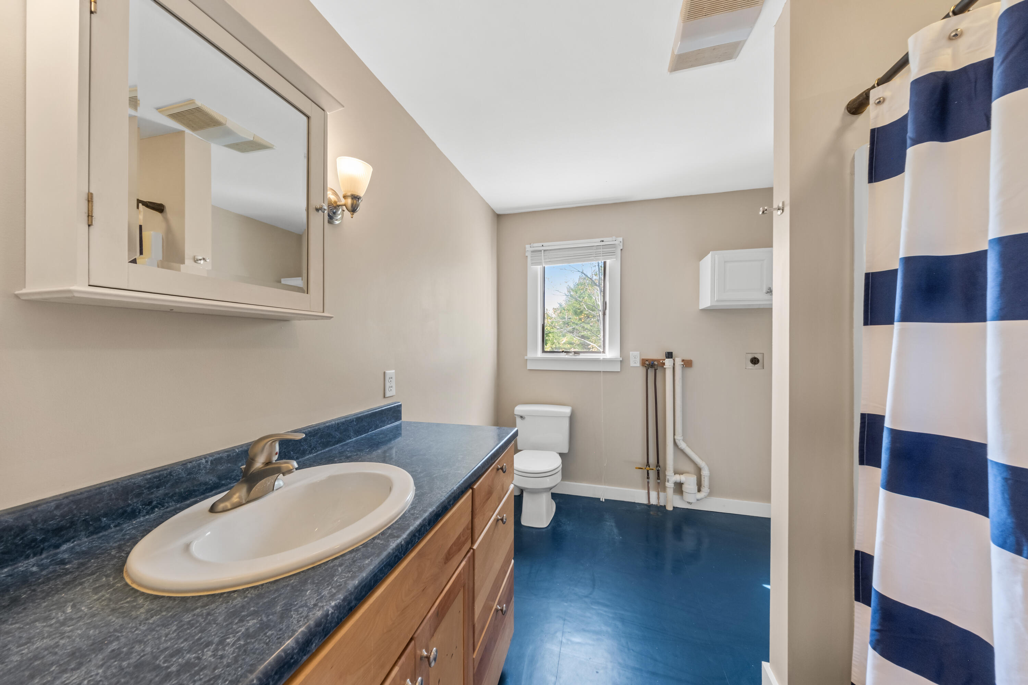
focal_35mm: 12
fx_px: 343
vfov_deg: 90.0
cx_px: 514
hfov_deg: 112.6
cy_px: 342
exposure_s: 1/3
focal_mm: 8
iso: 500
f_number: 8
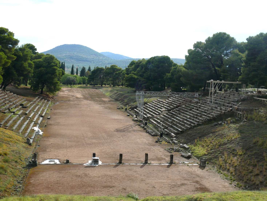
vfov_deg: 30.3
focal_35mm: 48
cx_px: 134
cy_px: 100
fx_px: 370
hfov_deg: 39.7
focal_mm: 9.8
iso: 100
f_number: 4.5
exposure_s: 1/200
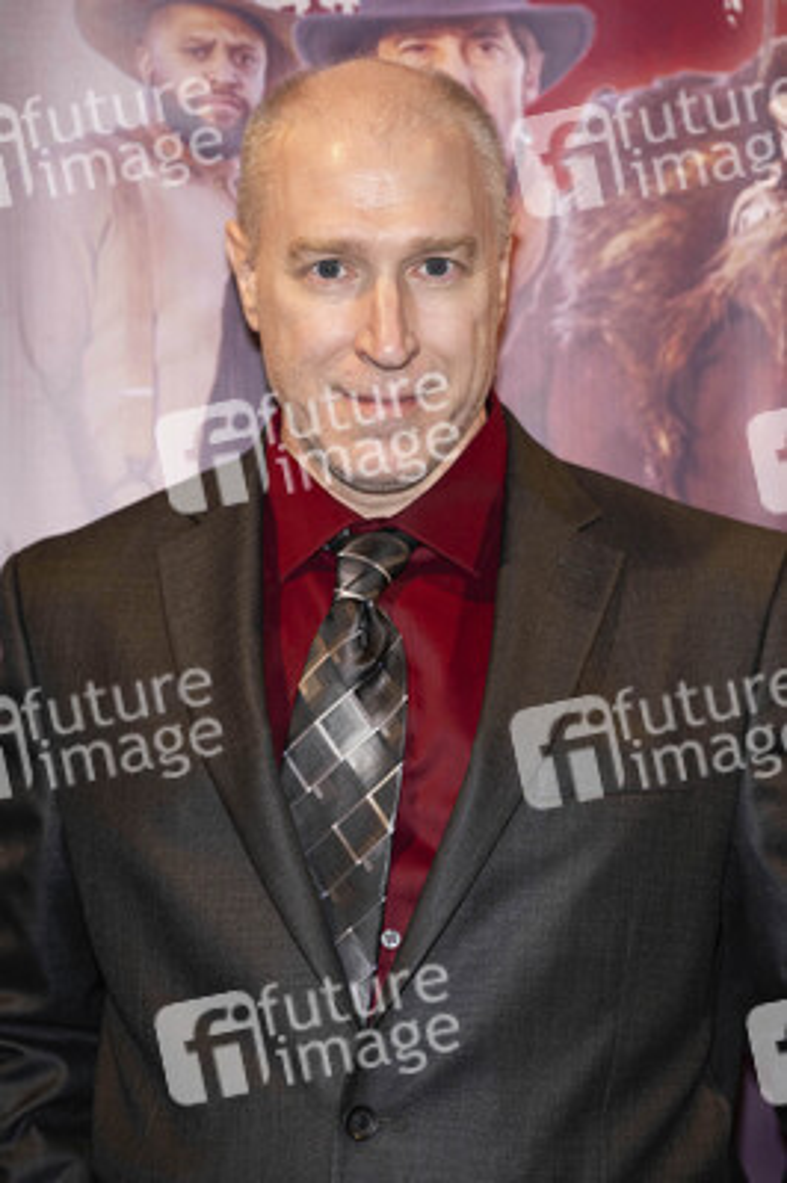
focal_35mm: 86
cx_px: 394
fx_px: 2825
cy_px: 592
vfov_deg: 23.7
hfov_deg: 15.9
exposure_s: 1/200
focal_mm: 86
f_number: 5
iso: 800
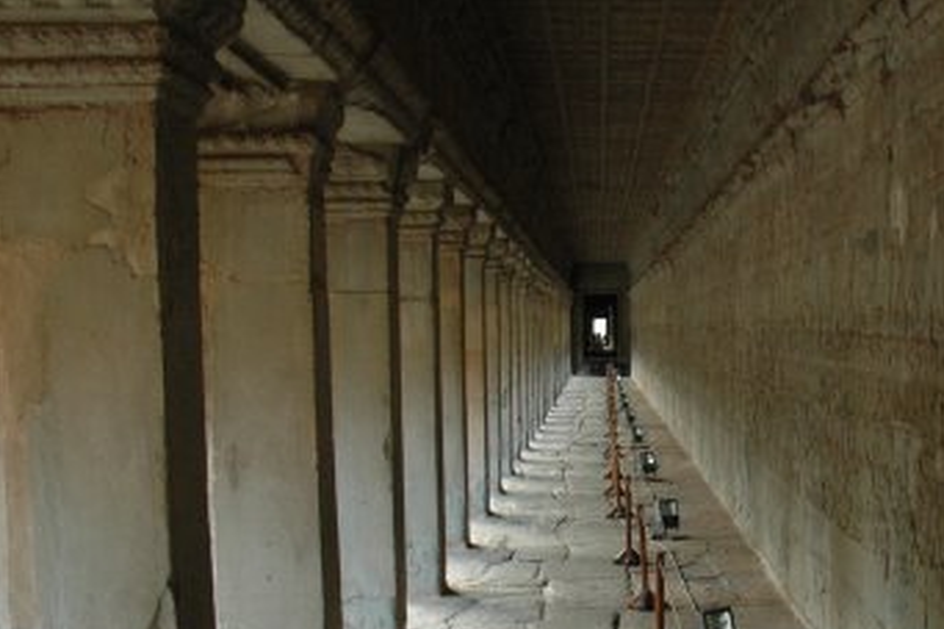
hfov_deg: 34.2
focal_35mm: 57
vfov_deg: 23.5
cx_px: 728
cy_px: 482
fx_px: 1494
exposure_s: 1/50
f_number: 3.5
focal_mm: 18
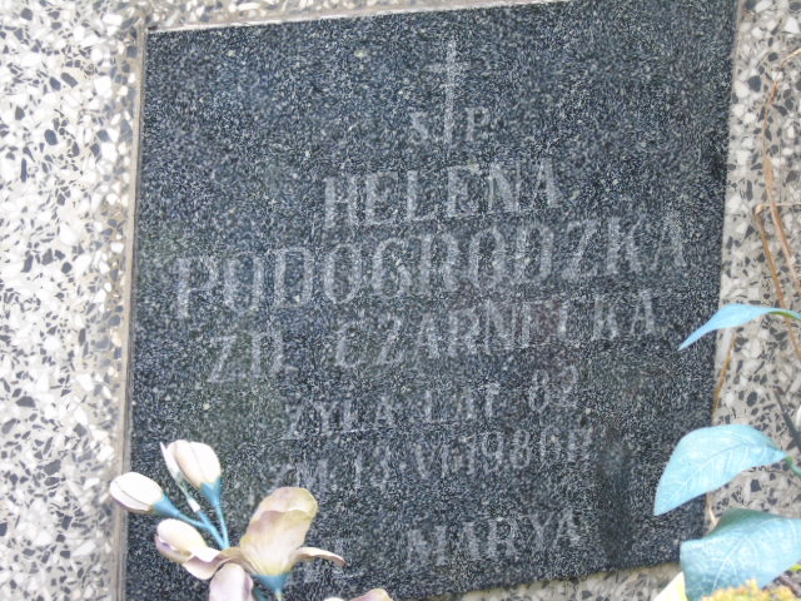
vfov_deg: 7.0
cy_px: 300
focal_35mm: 212
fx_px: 4906
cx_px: 400
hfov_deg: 9.3
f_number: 4.7
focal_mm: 38
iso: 400
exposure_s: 1/60
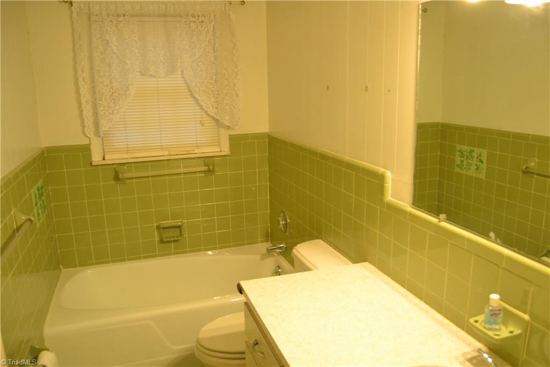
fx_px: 412
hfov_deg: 67.4
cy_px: 184
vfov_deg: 47.9
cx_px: 275
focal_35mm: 27
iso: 1400
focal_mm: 18
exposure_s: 1/60
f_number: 3.5
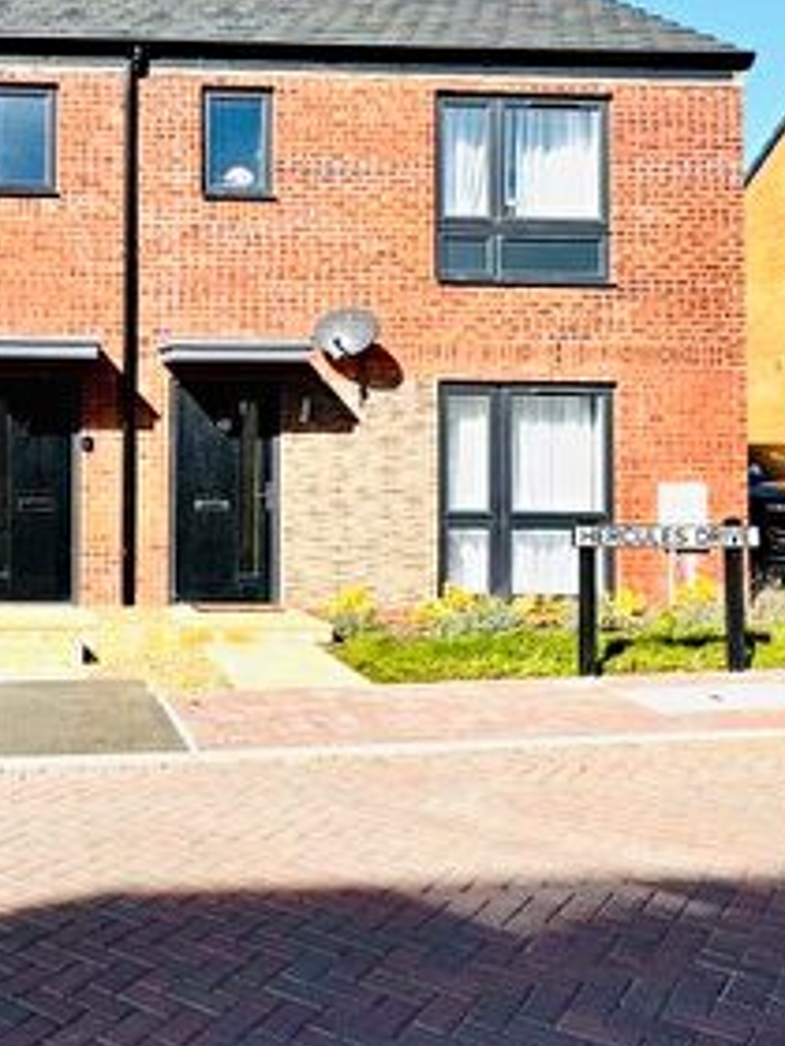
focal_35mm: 35
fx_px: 1058
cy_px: 469
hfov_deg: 37.5
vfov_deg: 52.5
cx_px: 52
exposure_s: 1/1927
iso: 50
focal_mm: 2.22
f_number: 2.2
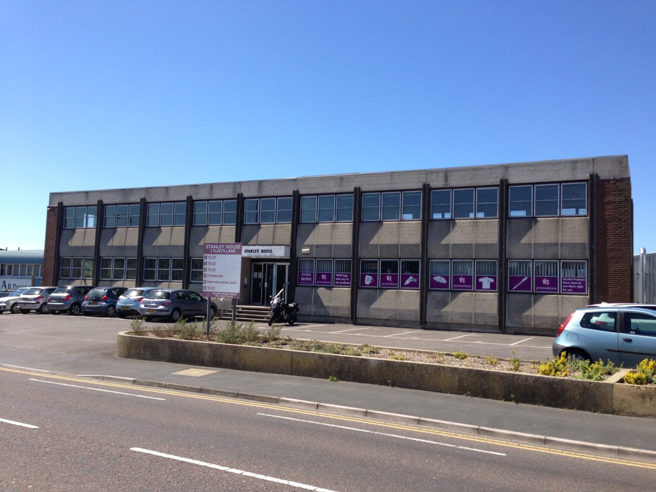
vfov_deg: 42.9
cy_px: 246
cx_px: 328
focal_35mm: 33
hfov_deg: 55.4
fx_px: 625
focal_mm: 4.13
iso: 50
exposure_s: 1/1106
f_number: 2.4
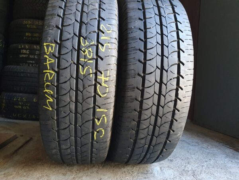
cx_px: 120
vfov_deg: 53.1
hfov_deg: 67.3
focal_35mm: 26
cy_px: 90
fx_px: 180
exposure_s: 1/40
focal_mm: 4.32
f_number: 1.5
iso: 500
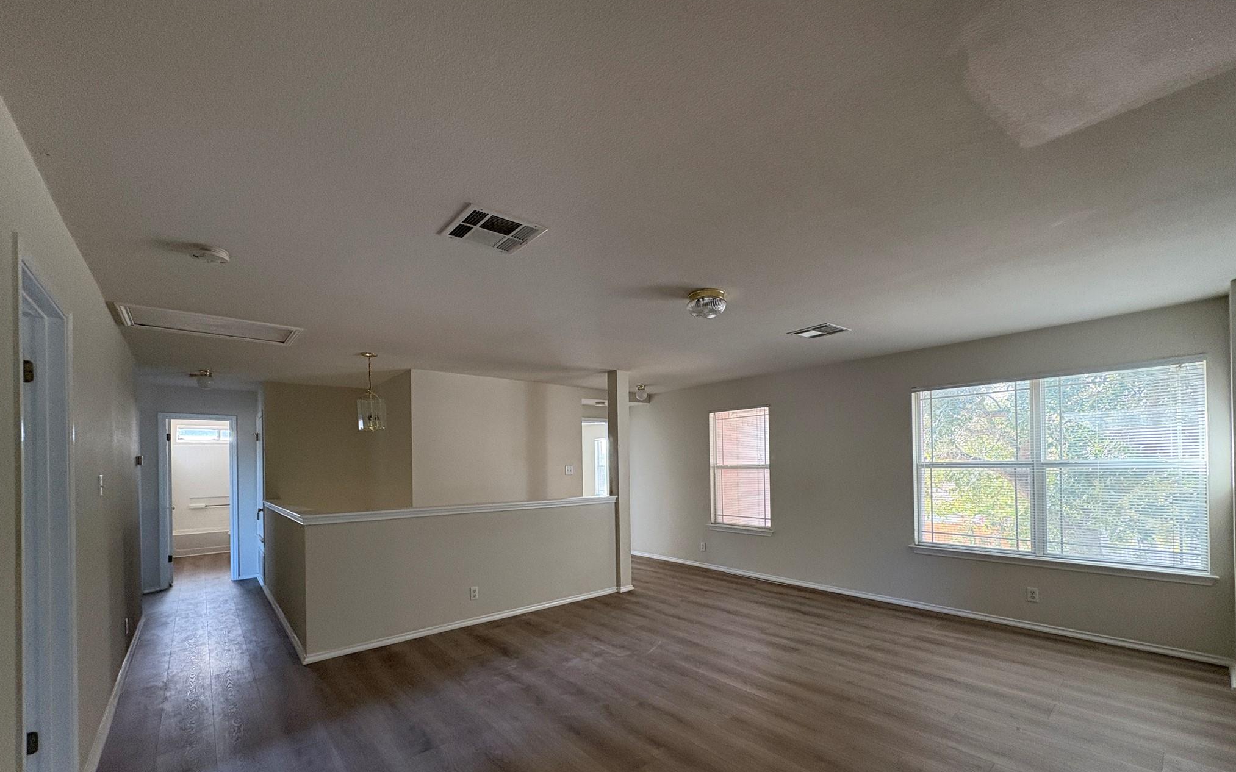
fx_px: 505
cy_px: 460
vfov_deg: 74.0
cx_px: 620
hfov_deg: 101.5
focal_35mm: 15
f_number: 2.2
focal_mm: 2.22
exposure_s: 1/60
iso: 250
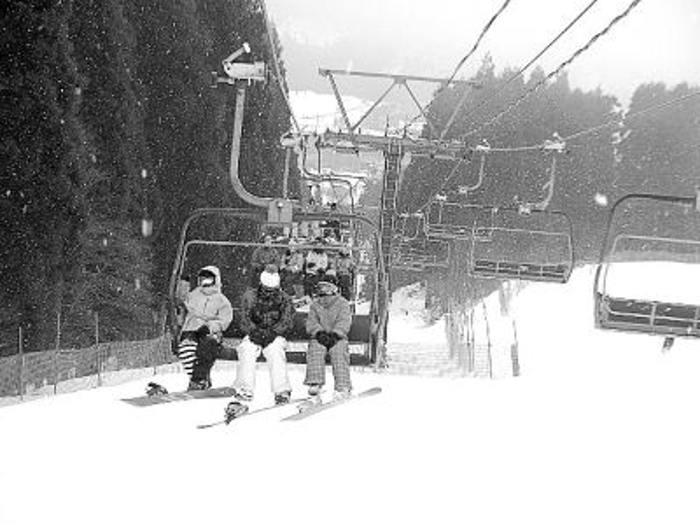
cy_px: 262
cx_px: 350
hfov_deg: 17.7
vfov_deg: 13.3
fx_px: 2245
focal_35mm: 111
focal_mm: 18.4
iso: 50
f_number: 4
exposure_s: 1/133
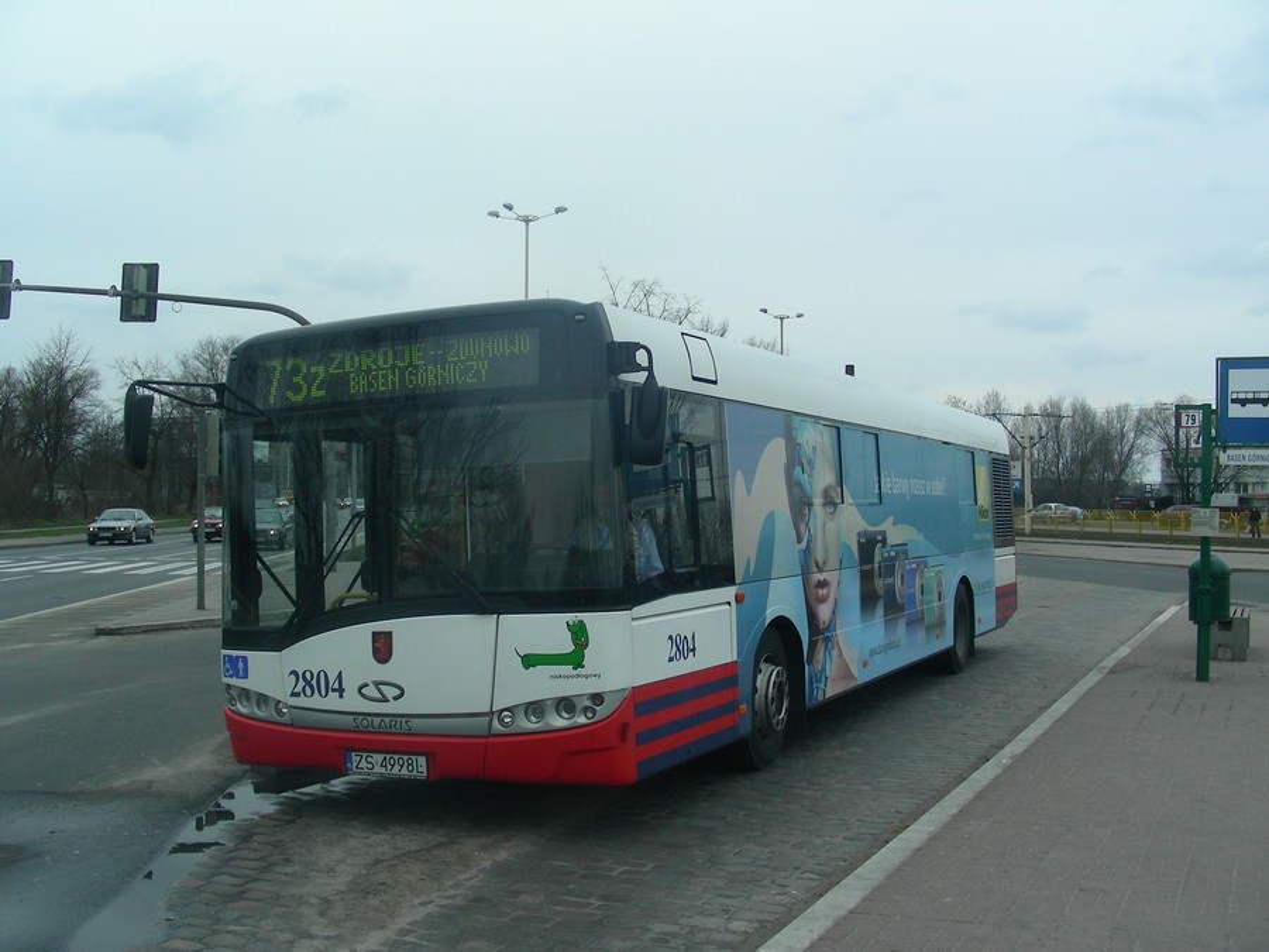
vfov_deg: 37.7
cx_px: 634
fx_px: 1393
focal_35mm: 38
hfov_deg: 49.0
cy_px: 476
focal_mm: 6.3
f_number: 4
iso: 50
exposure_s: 1/368
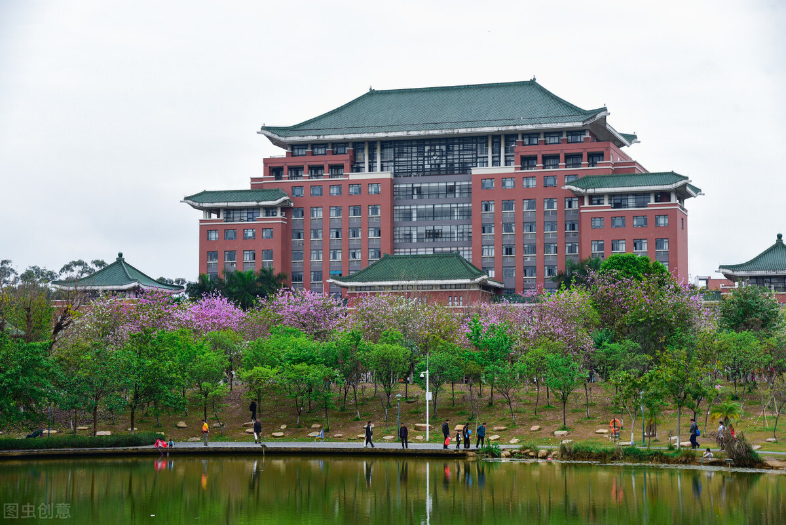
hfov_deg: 26.0
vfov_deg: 17.5
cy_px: 262
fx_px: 1704
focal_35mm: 78
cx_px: 393
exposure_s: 1/250
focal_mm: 78
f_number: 6.3
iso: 160
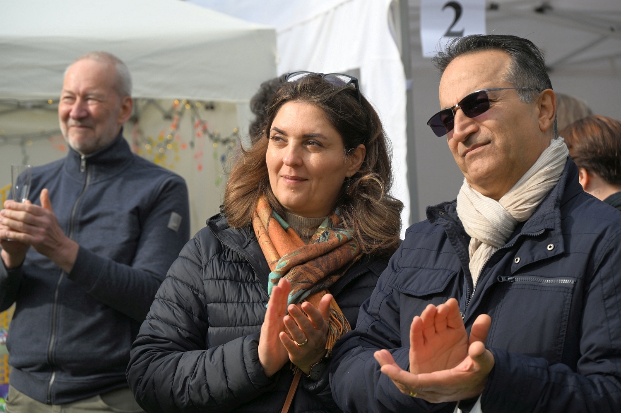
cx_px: 310
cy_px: 206
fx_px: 1724
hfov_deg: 20.4
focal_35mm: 100
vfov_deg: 13.7
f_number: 6.3
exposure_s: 1/320
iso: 100
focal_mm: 100
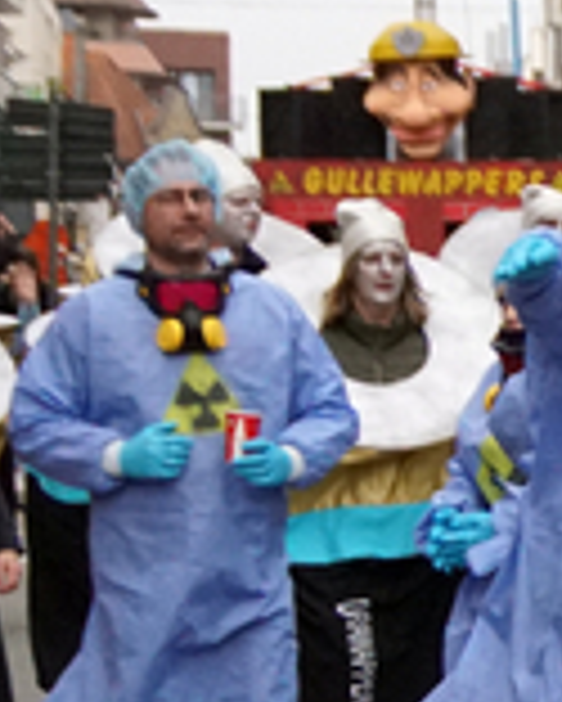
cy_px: 410
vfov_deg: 10.2
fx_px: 3942
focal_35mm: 190
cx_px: 989
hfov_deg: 7.9
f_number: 4.5
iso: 2000
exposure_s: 1/2000
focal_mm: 35
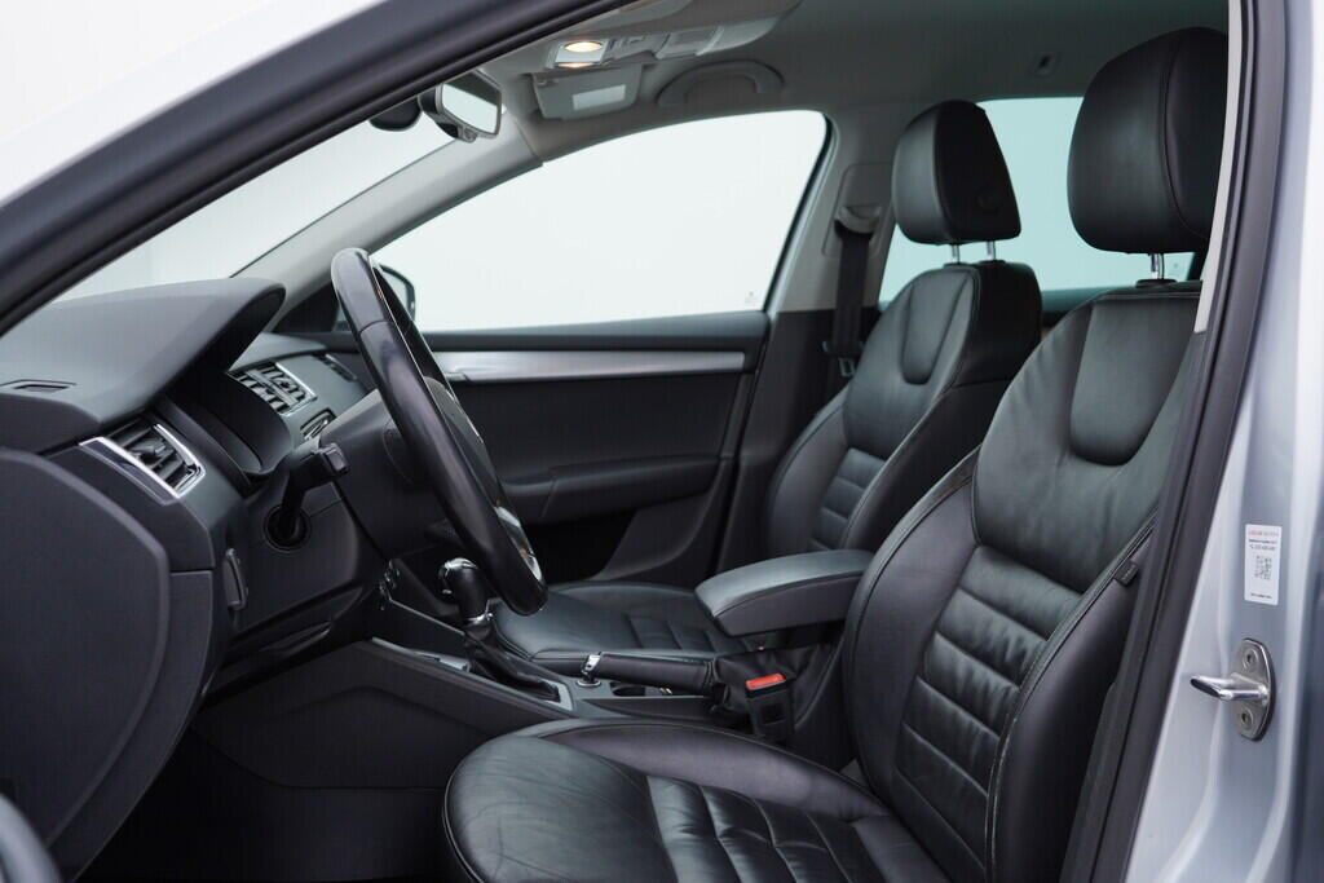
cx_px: 662
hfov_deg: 53.1
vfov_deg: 36.9
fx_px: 1324
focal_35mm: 36
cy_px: 442
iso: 125
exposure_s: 1/60
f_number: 3.5
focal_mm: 24
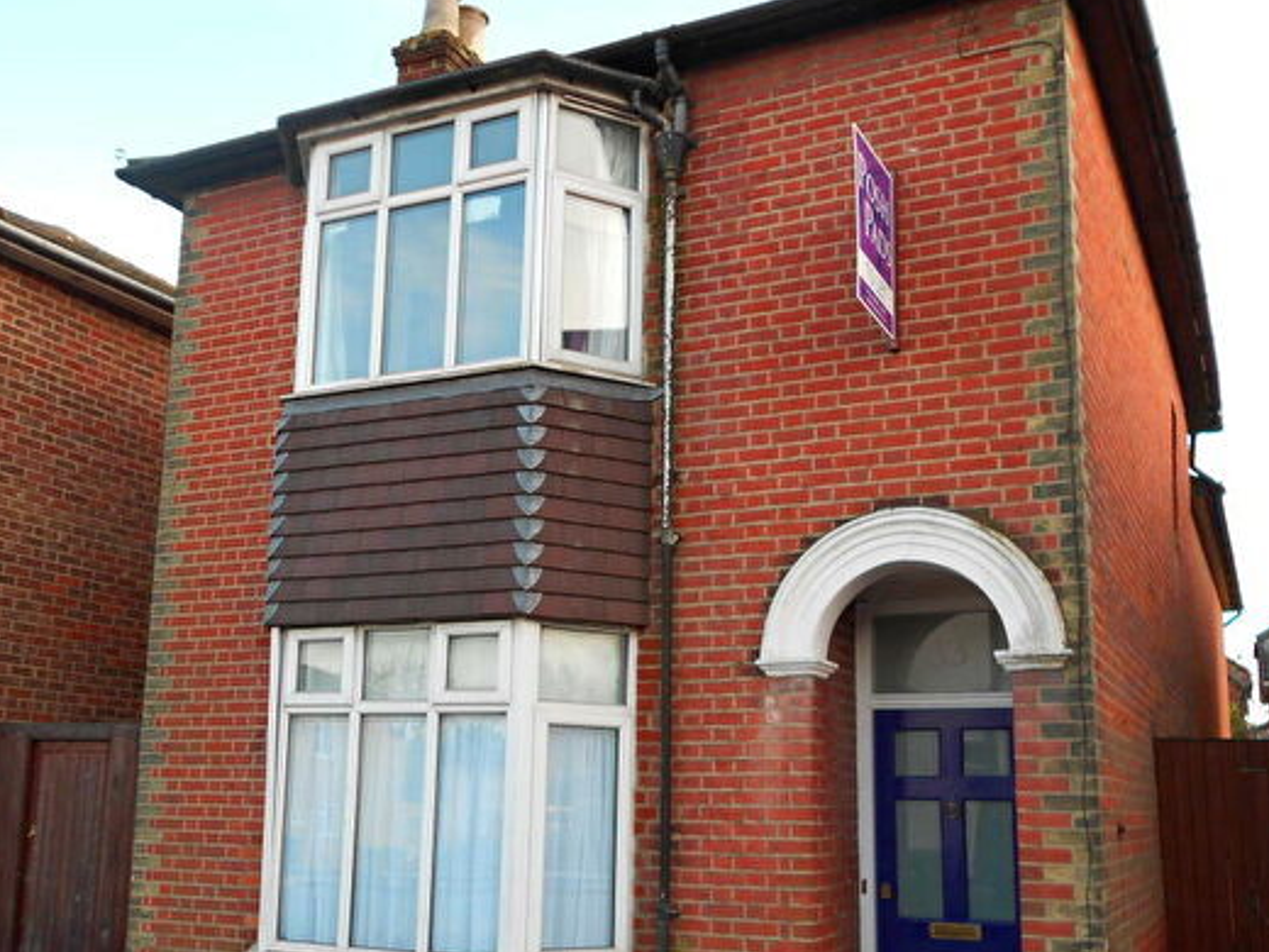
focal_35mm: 35
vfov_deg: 40.5
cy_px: 582
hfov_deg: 52.6
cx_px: 637
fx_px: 1283
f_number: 3.2
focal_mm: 4.6
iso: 80
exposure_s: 1/80
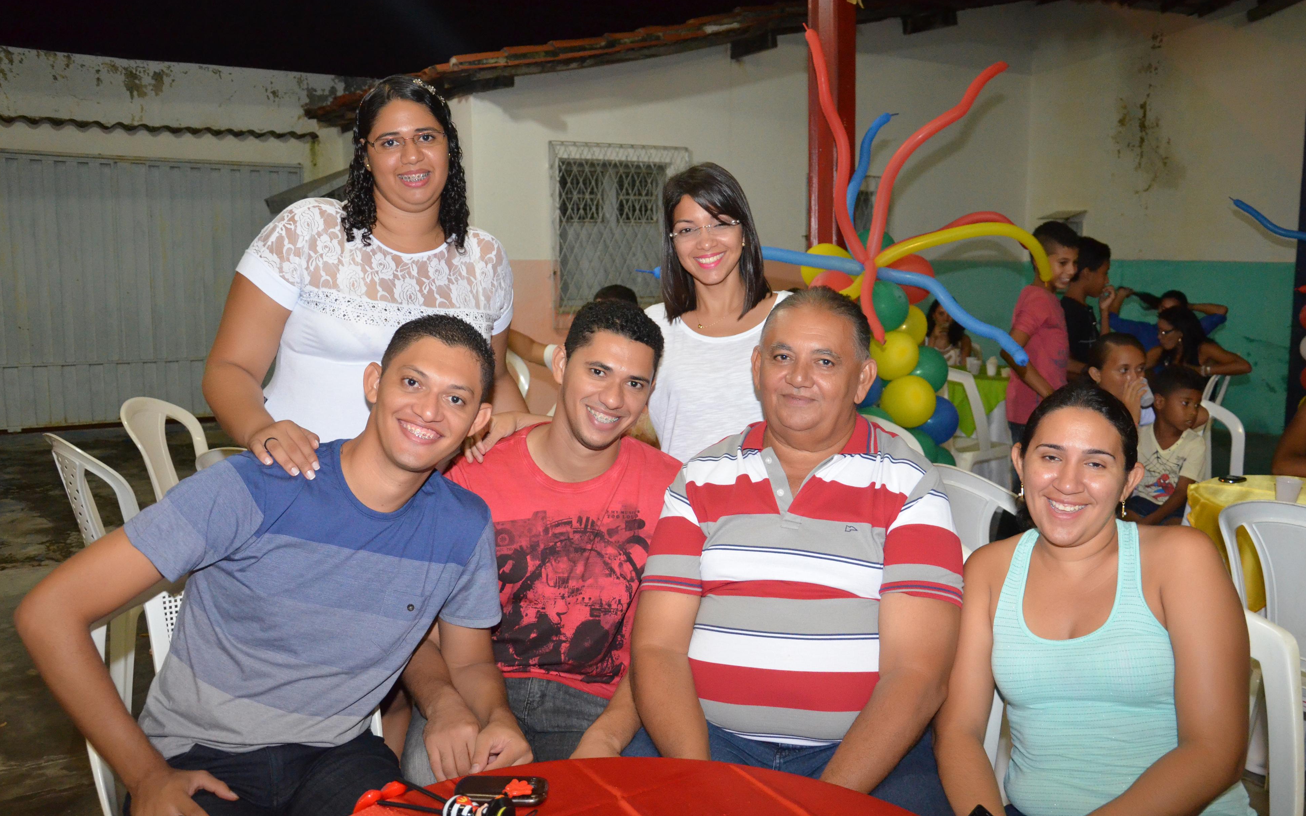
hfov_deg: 58.9
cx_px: 649
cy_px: 434
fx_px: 1157
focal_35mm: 33
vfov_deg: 38.8
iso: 3200
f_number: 4
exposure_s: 1/60
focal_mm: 21
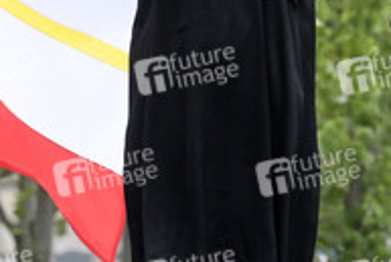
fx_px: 12673
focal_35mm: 1166
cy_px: 20
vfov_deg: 1.2
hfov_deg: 1.8
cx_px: 335
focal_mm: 500
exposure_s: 1/500
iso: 4000
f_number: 16
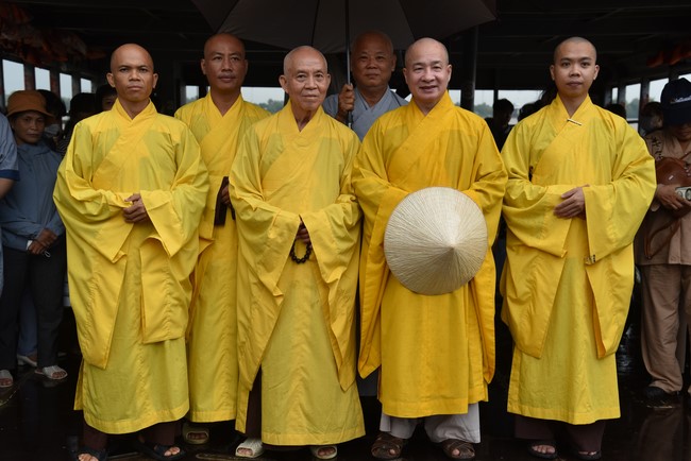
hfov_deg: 36.2
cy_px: 230
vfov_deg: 24.6
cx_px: 346
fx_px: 1056
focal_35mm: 55
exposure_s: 1/125
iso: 400
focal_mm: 55
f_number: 5.6
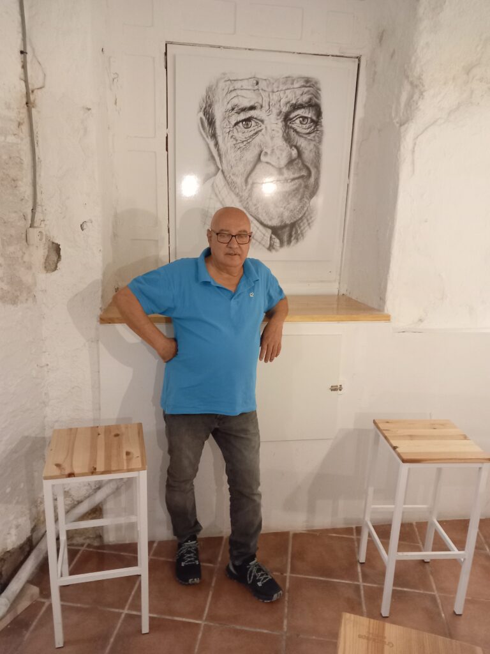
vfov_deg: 65.3
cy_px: 327
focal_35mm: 27
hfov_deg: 51.4
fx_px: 510
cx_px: 245
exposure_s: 1/20
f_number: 1.8
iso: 500
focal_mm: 4
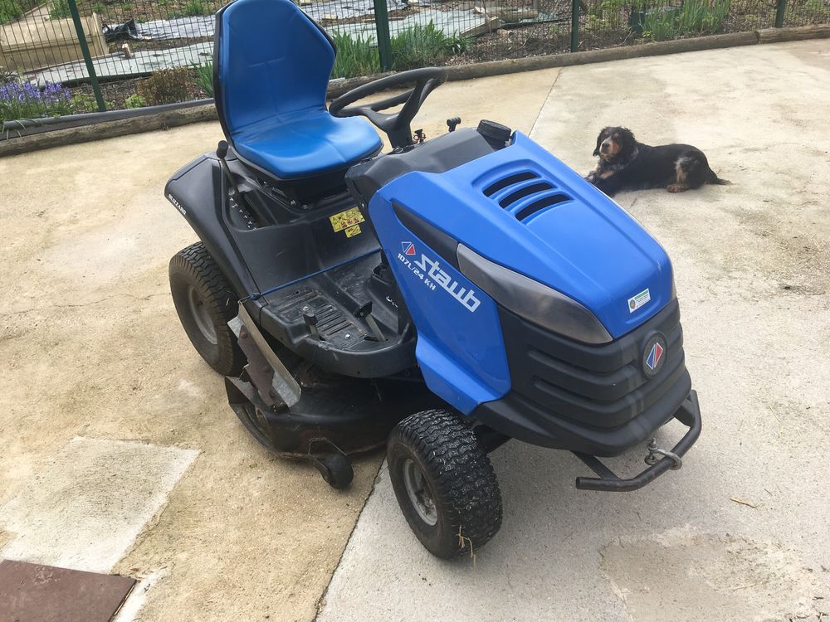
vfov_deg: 48.2
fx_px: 695
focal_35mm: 29
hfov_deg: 61.7
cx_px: 415
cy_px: 311
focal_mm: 4.15
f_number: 2.2
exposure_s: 1/699
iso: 25
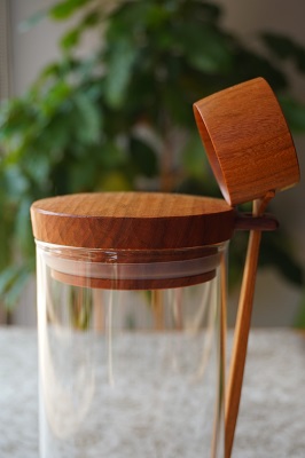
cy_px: 229
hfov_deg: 23.1
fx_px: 745
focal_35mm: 58
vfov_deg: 34.2
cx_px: 152
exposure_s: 1/60
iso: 160
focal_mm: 39
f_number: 5.6
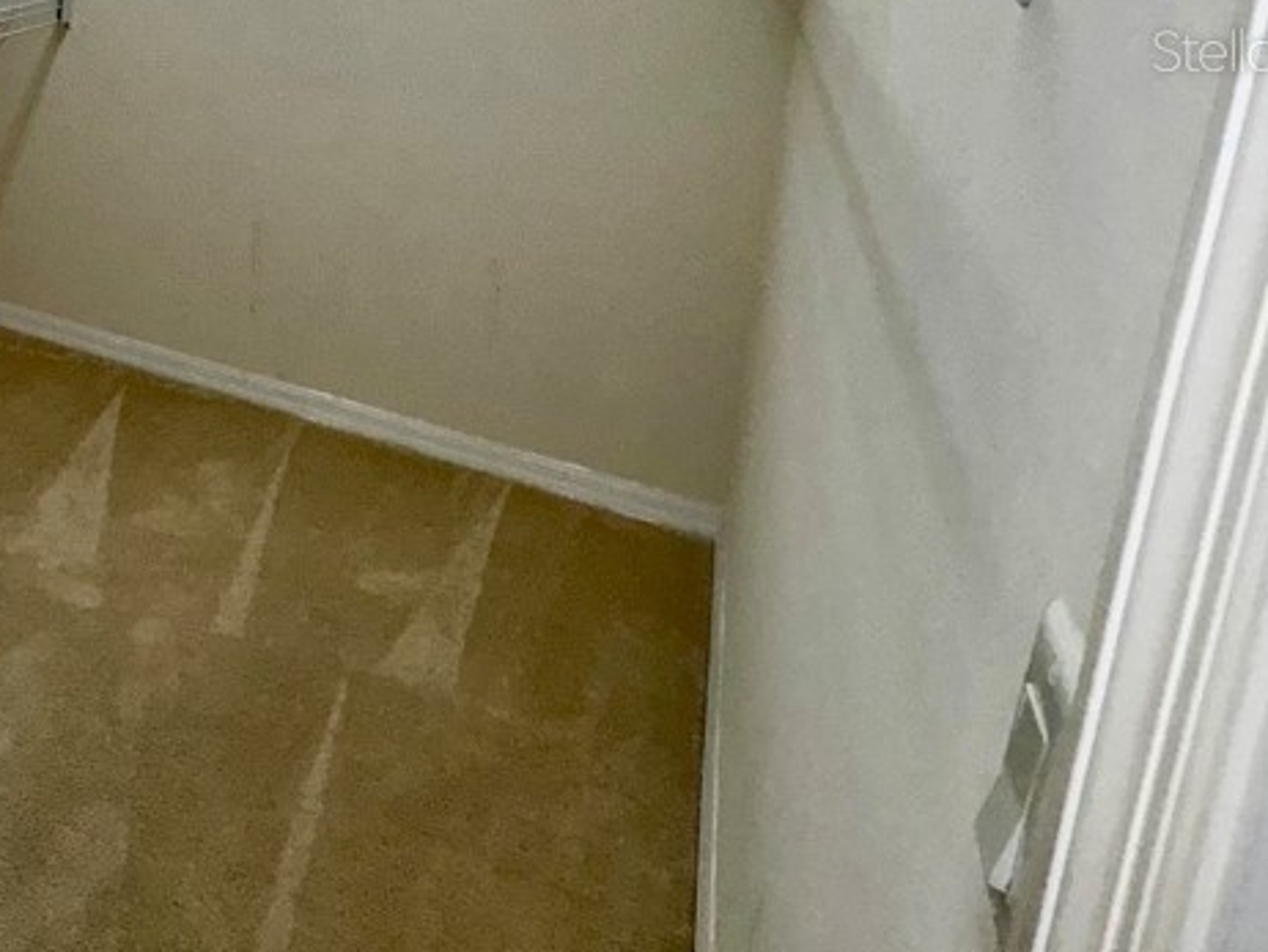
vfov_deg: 41.0
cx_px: 5
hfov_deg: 48.3
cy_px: 49
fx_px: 1136
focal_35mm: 31
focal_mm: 2.22
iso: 100
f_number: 2.2
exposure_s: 1/120
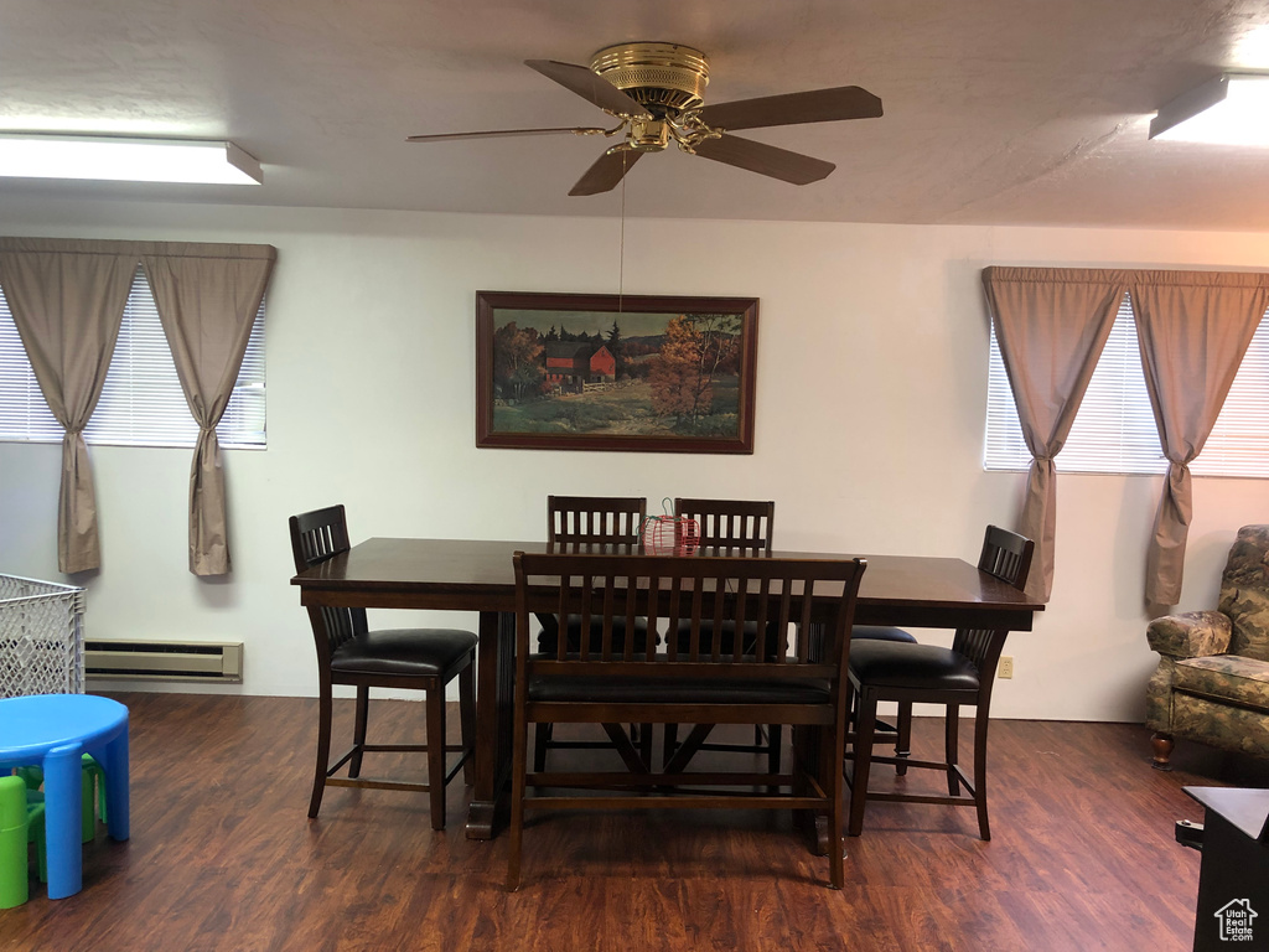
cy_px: 476
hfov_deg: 63.4
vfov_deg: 49.7
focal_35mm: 28
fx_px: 1026
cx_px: 634
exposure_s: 1/15
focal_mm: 3.99
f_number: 1.8
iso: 40
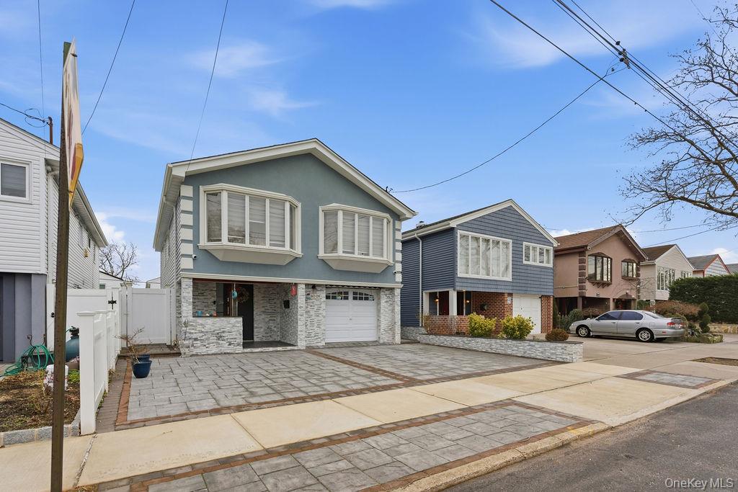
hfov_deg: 96.7
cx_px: 369
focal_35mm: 16
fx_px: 328
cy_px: 246
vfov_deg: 73.8
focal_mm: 16
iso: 100
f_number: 8
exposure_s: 1/640
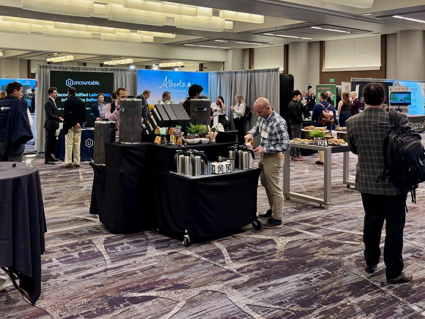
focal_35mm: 24
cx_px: 212
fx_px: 295
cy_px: 160
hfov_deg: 71.6
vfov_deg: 56.8
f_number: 1.78
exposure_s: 1/120
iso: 160
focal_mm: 6.76
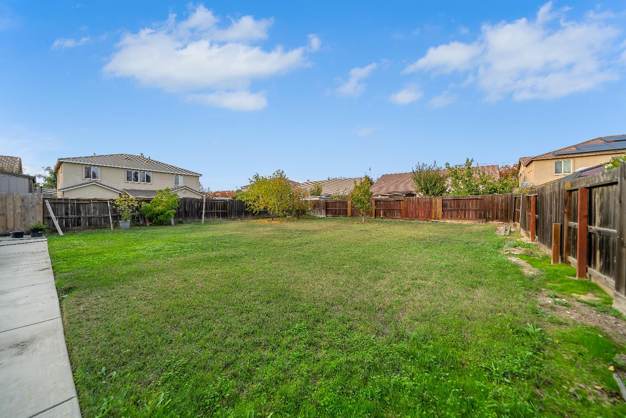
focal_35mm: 12
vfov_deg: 90.0
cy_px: 209
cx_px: 313
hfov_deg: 112.6
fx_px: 209
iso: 100
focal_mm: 12
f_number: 5.6
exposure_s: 1/125
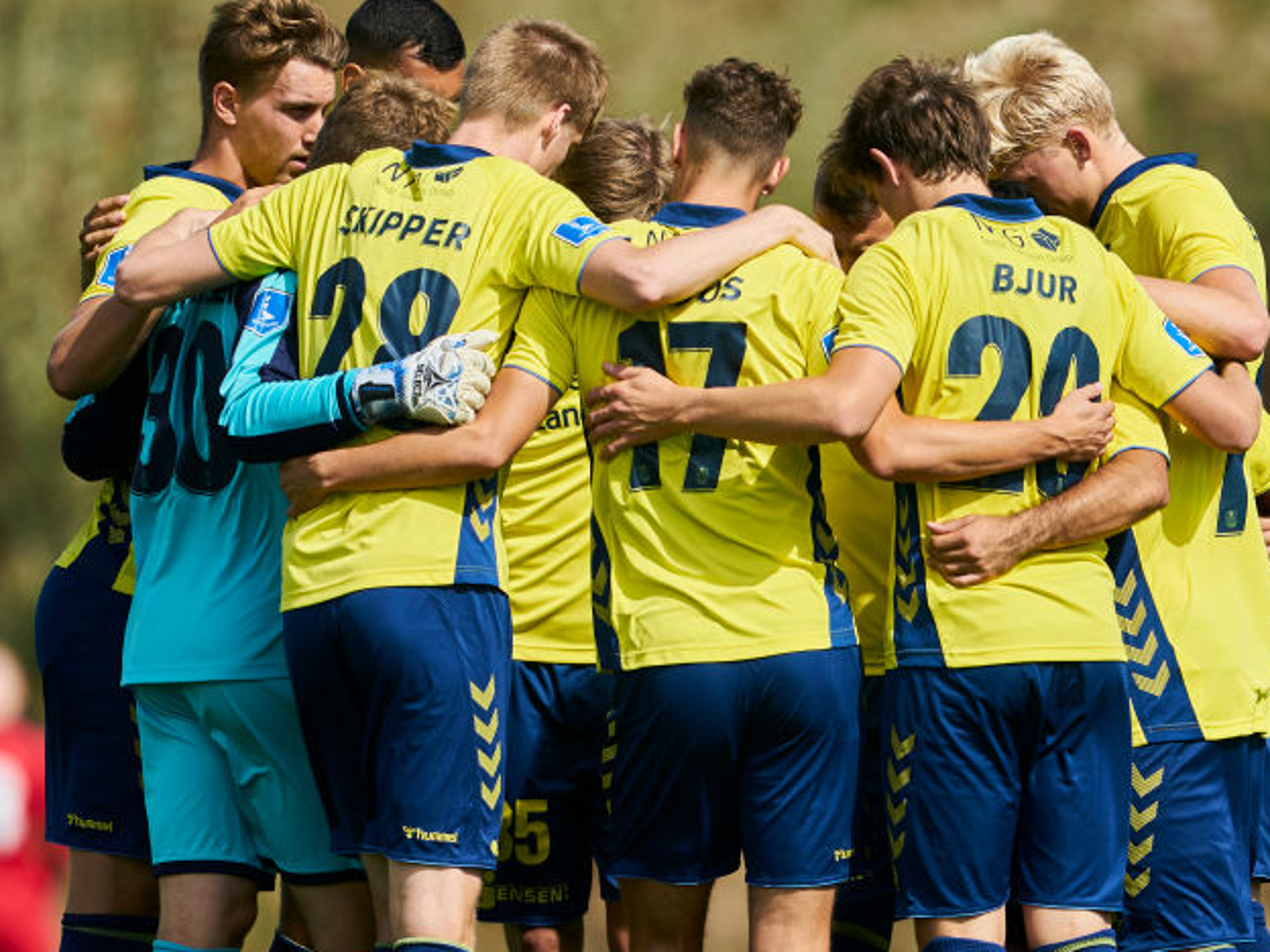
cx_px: 696
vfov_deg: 1.7
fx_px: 32432
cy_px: 609
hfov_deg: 2.2
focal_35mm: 884
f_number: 4
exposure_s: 1/8000
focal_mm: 560
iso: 1000
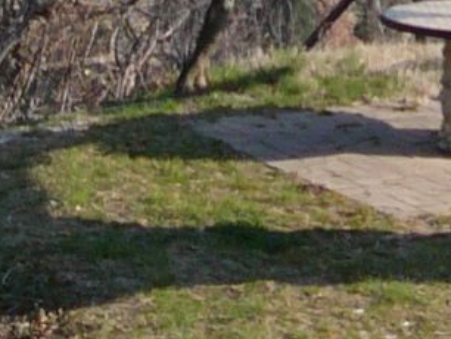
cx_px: 510
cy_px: -364
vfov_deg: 7.7
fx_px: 2386
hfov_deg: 10.6
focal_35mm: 183
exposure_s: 1/800
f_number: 2.8
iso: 80
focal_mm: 5.2
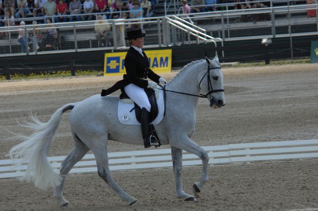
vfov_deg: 4.2
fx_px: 2911
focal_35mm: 330
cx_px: 159
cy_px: 106
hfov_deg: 6.3
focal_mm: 220
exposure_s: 1/1000
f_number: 5.3
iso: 200
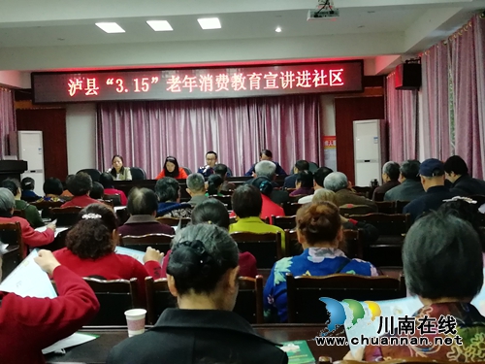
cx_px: 242
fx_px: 687
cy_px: 182
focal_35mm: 49
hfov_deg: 38.9
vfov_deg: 29.7
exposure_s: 1/25
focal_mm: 3.83
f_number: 1.8
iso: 400
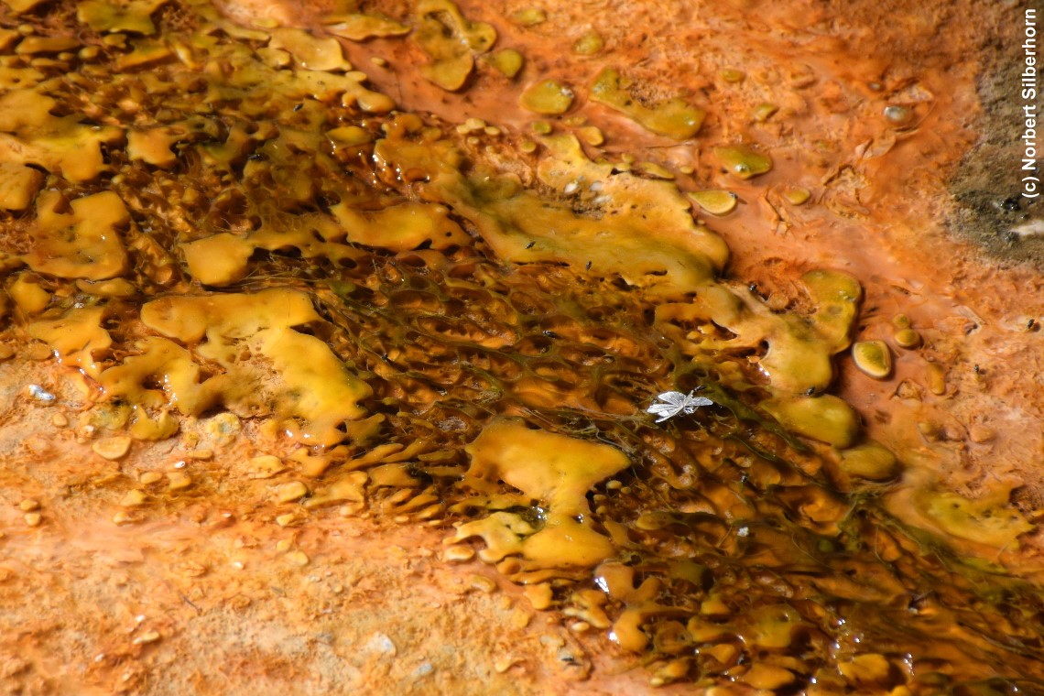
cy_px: 348
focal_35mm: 210
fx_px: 6090
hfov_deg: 9.8
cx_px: 522
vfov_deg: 6.5
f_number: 6.3
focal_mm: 140
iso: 400
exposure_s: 1/2500
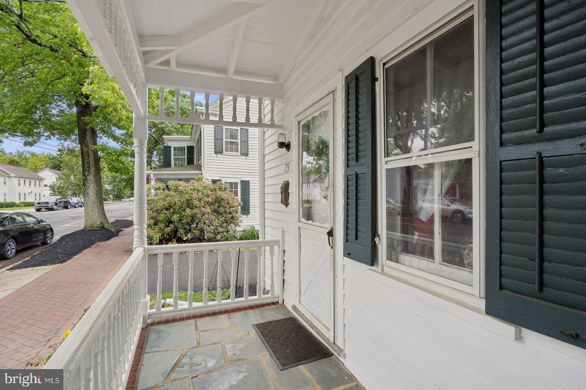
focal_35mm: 16
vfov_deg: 73.7
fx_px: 260
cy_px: 195
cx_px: 293
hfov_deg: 96.7
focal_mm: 16
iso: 200
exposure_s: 1/200
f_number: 11
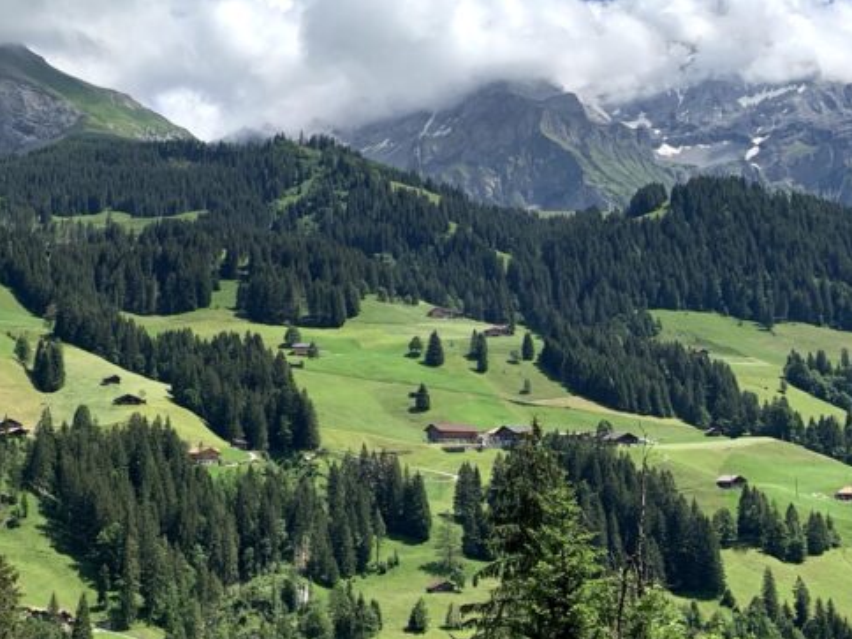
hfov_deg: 33.6
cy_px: 224
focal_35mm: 55
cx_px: 139
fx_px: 1354
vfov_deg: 26.4
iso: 25
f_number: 1.8
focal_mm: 4.25
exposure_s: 1/2481
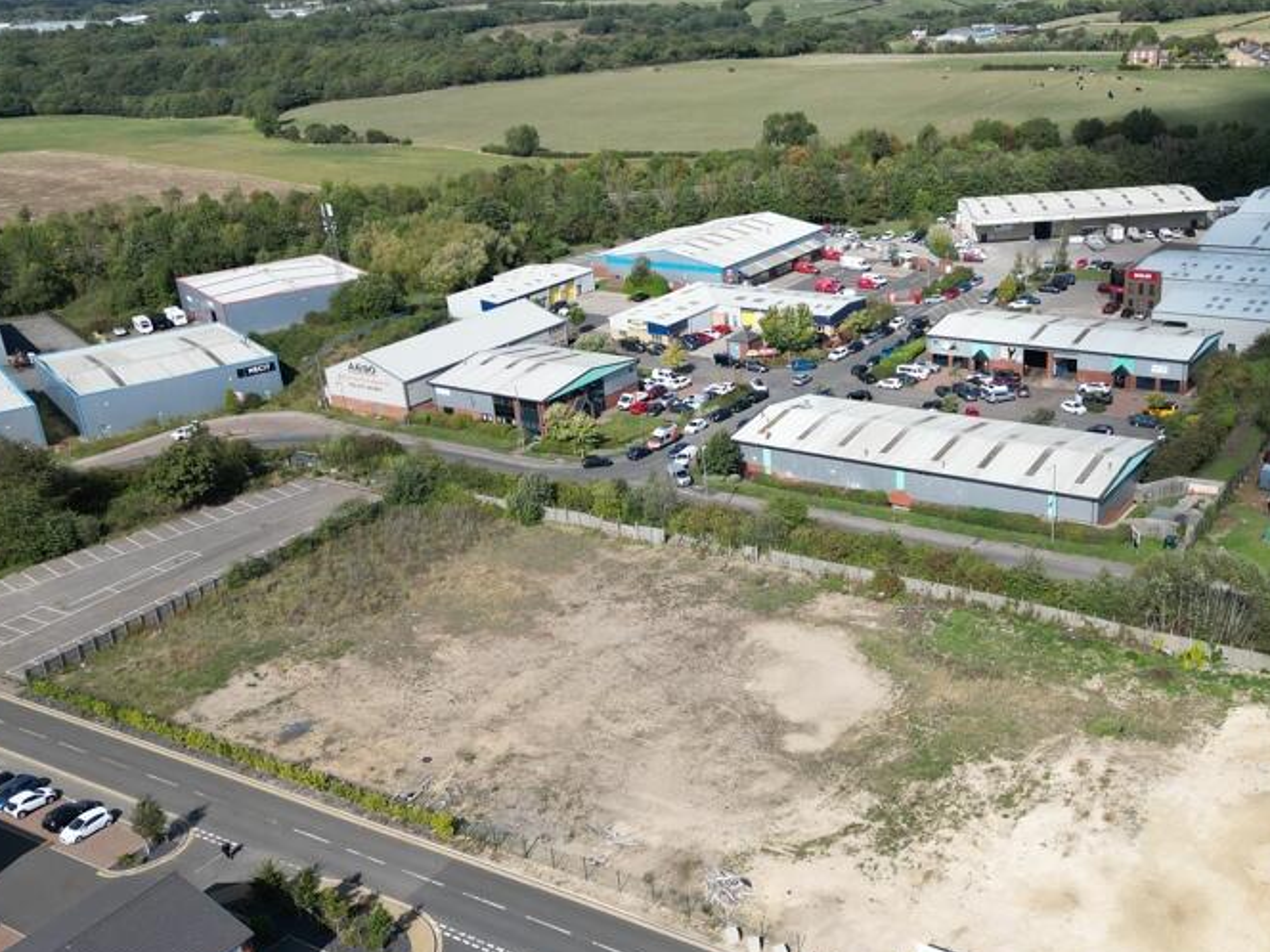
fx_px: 1357
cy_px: 549
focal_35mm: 37
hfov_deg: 49.8
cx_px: 769
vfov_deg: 38.6
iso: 140
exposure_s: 1/3200
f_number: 1.7
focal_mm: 6.72
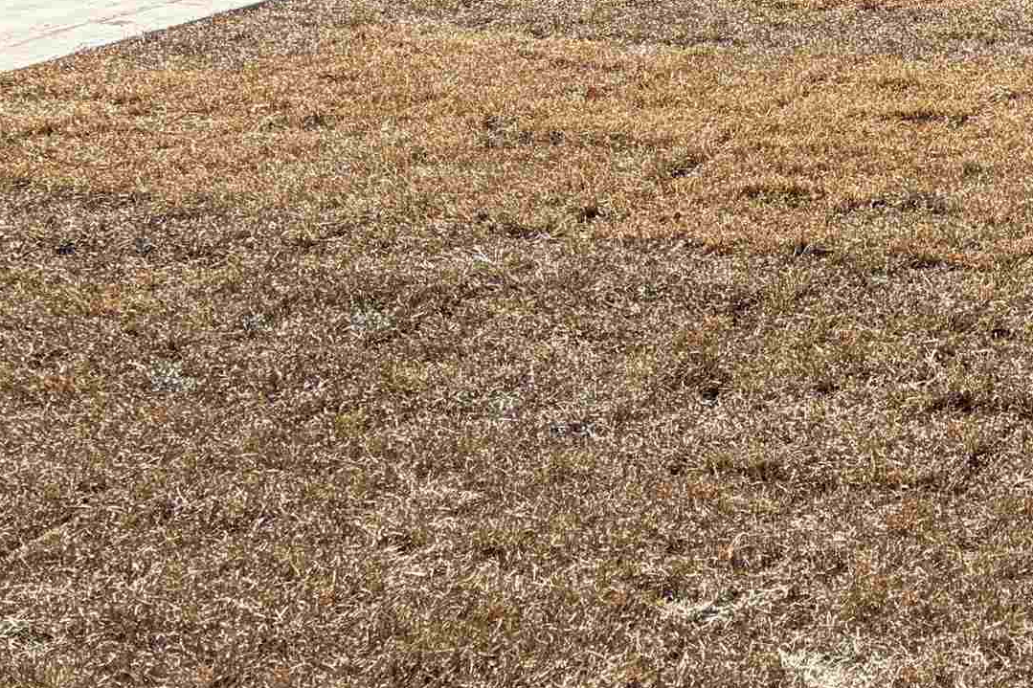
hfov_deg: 24.5
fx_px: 2209
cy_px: -221
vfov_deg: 16.7
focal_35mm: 77
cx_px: 1147
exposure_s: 1/2451
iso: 64
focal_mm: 5.96
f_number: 1.6
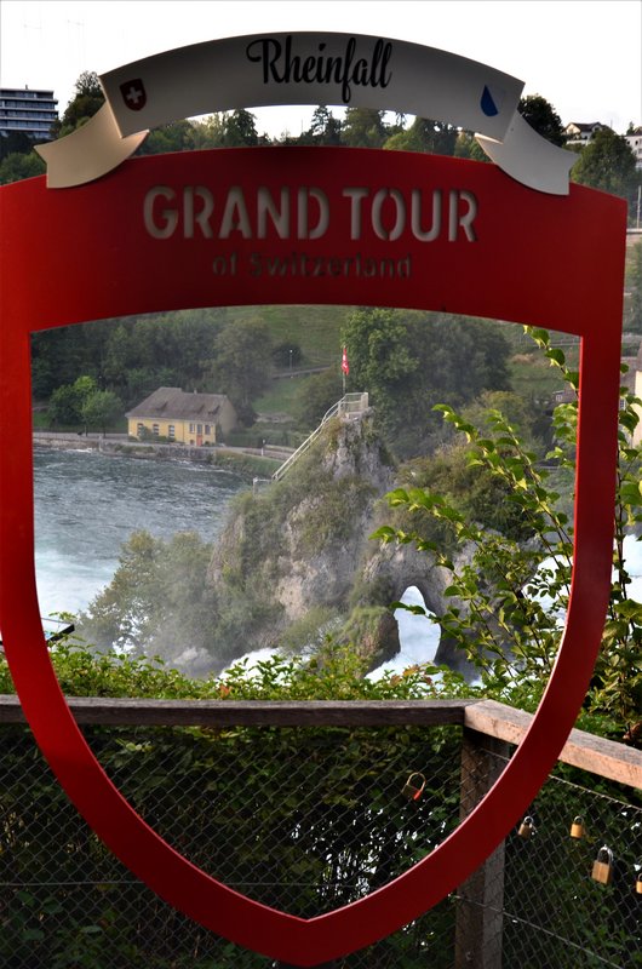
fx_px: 1410
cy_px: 484
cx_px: 321
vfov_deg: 37.9
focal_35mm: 52
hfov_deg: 25.6
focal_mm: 35
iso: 320
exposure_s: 1/40
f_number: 7.1
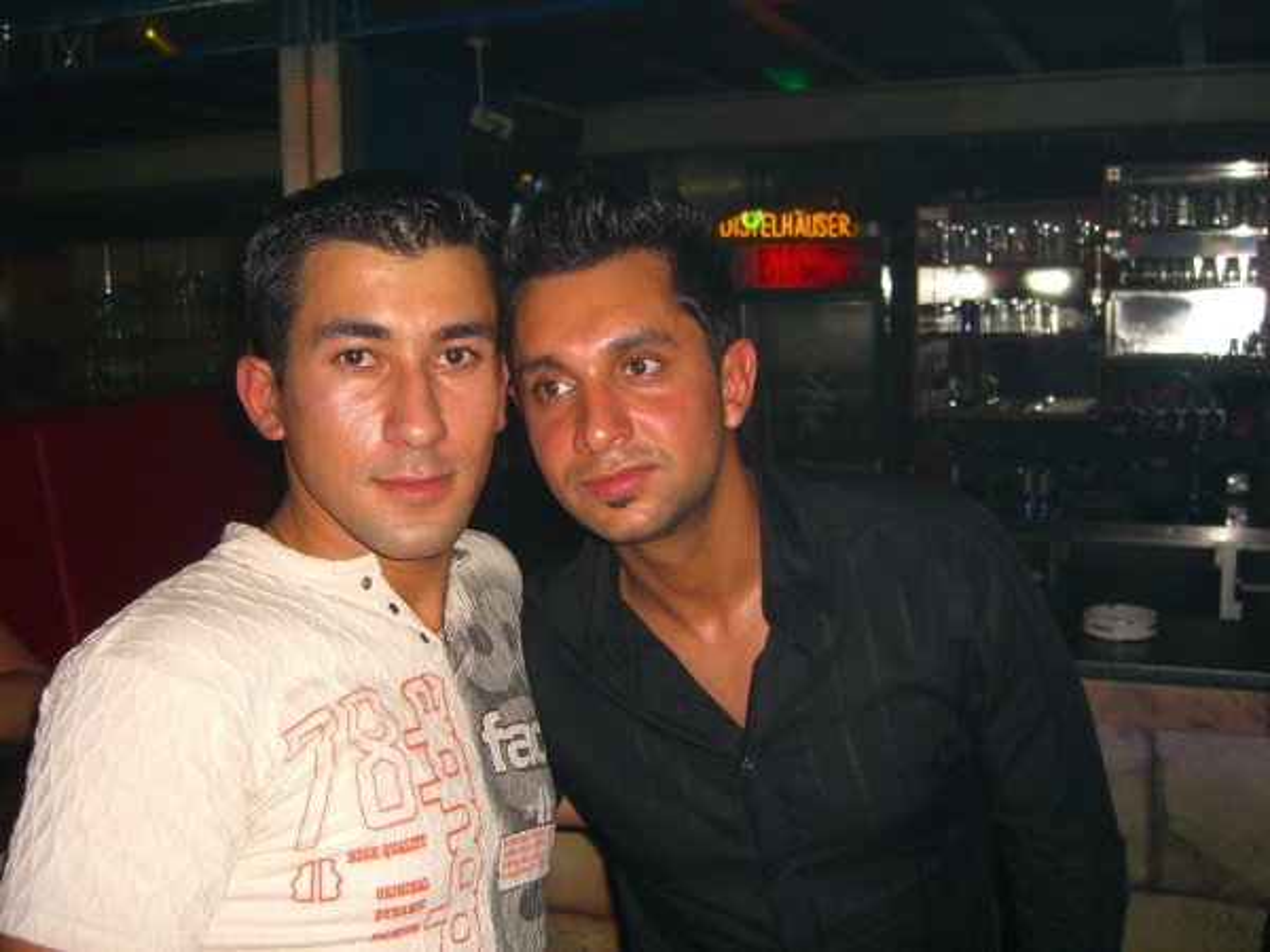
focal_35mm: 38
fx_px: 1394
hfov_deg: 49.0
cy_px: 476
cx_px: 635
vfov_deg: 37.7
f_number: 2.8
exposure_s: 1/60
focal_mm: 7.9
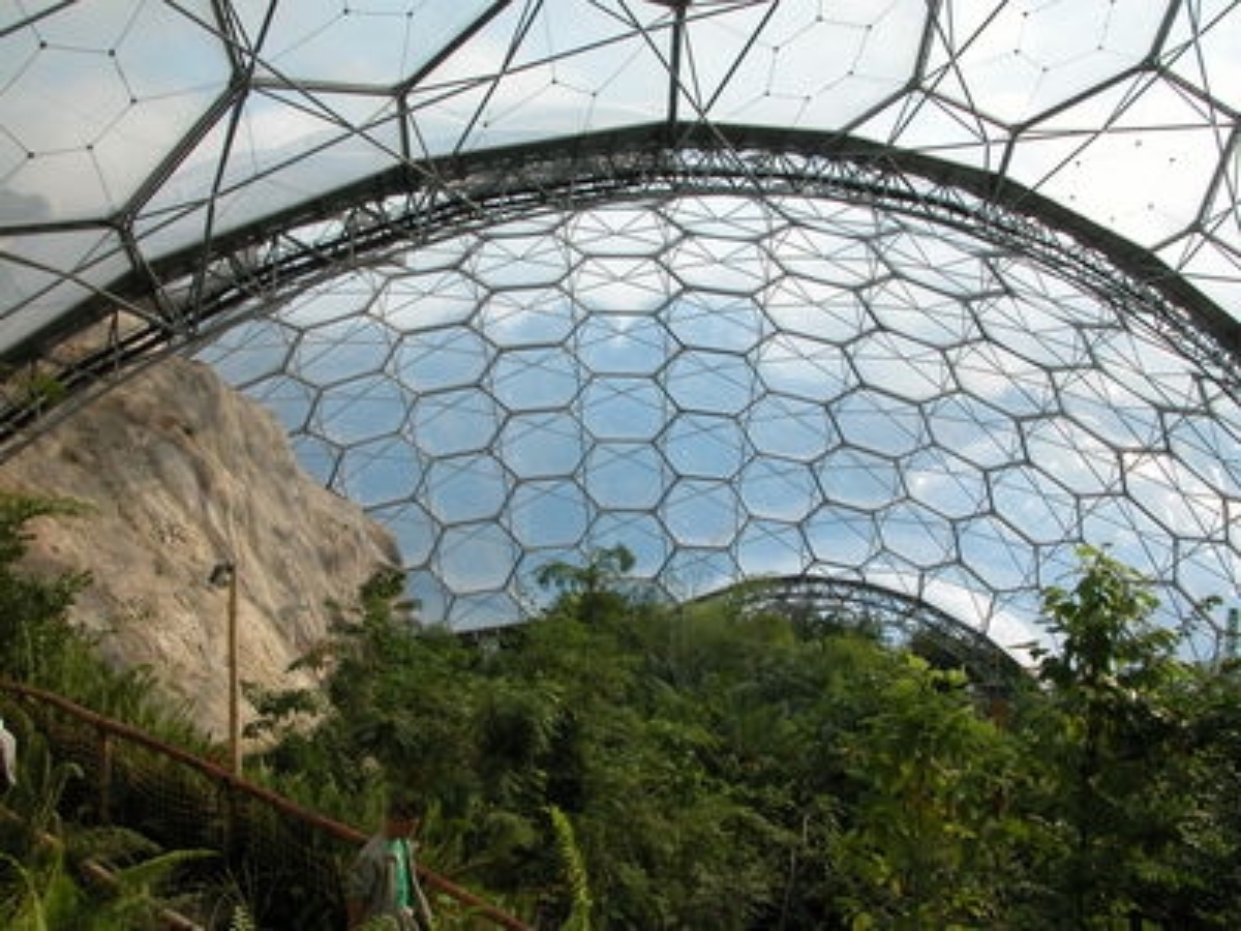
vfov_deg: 40.7
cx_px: 620
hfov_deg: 52.6
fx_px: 1255
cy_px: 466
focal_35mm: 35
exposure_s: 1/268
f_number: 7.1
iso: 100
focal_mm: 8.9
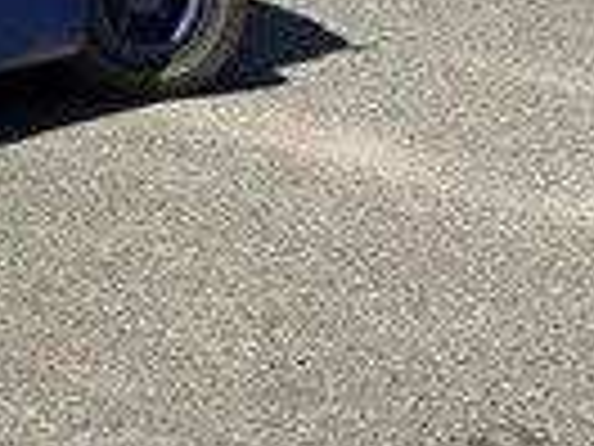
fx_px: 2420
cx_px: -621
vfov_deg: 9.6
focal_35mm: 141
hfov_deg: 12.3
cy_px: -523
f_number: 1.8
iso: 16
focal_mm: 3
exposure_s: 1/1984
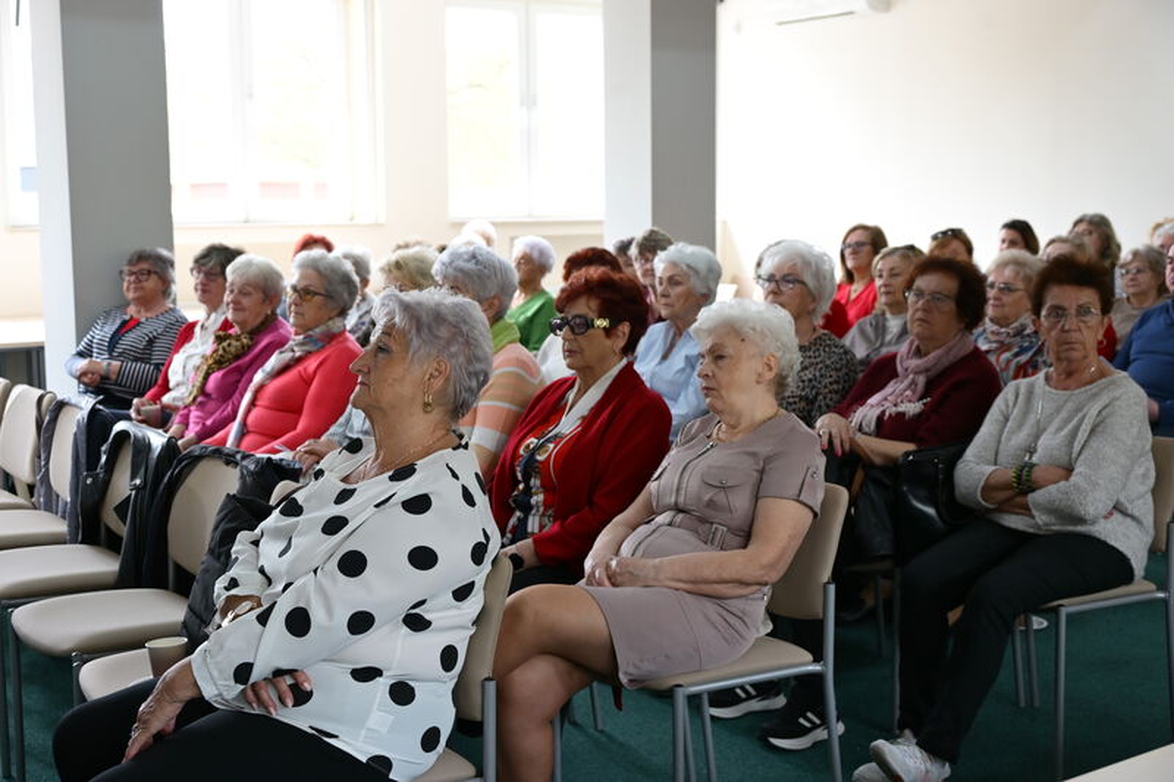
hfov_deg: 43.6
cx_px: 587
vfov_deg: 29.9
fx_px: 1467
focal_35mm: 45
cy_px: 391
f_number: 5.3
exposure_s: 1/125
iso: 1400
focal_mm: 45
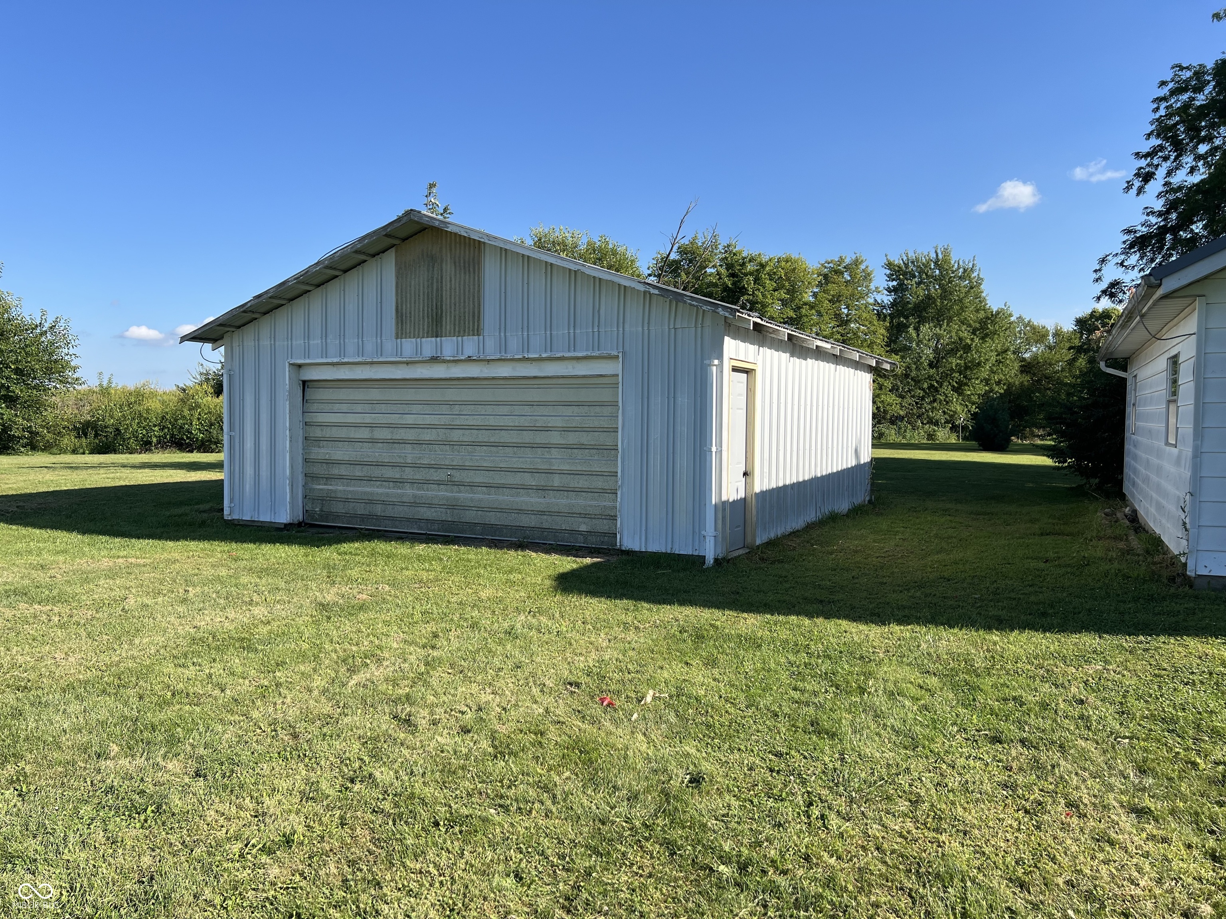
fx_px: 921
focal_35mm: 26
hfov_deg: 67.3
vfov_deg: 53.1
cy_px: 460
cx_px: 613
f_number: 1.5
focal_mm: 5.7
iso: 50
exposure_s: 1/2762
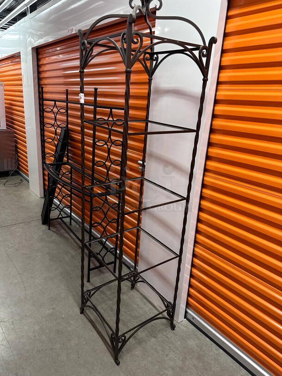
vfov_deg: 71.6
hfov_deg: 56.8
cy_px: 188
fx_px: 261
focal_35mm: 24
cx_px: 141
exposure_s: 1/60
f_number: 1.78
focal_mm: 6.86
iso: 250
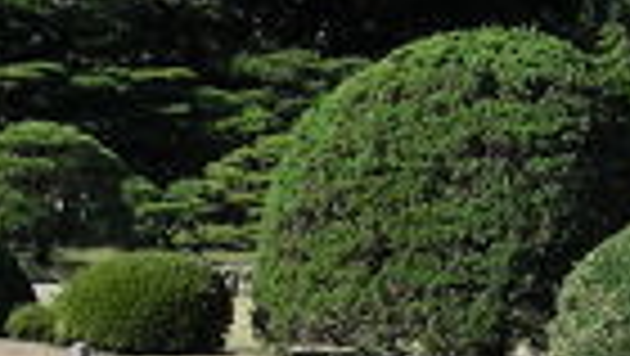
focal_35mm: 192
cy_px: 101
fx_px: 3210
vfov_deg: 6.3
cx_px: 626
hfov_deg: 11.1
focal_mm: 6.3
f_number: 3.2
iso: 50
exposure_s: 1/552
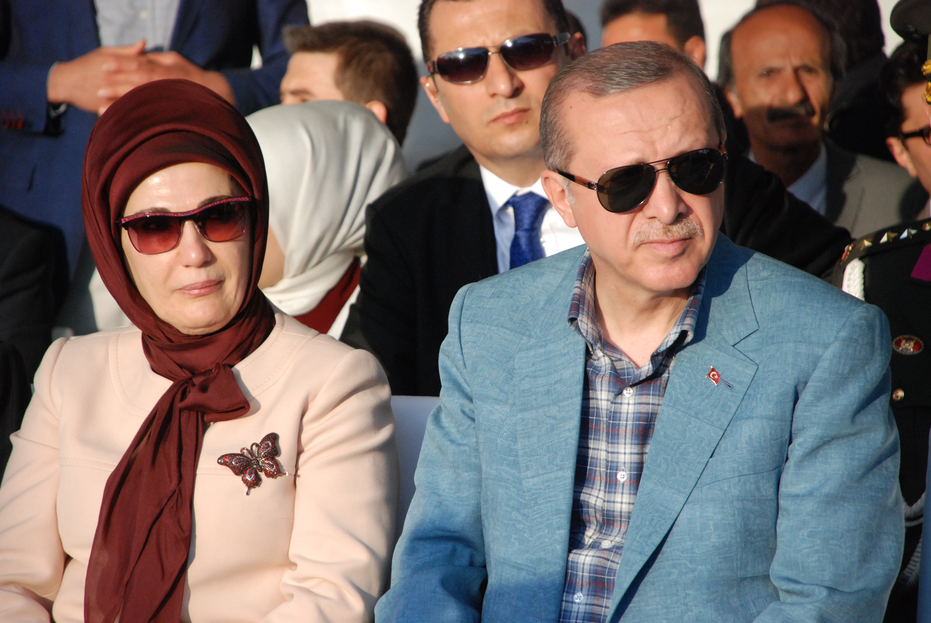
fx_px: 5243
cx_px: 466
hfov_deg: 10.1
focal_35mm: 202
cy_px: 312
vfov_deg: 6.8
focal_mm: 135
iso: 800
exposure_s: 1/800
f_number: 7.1
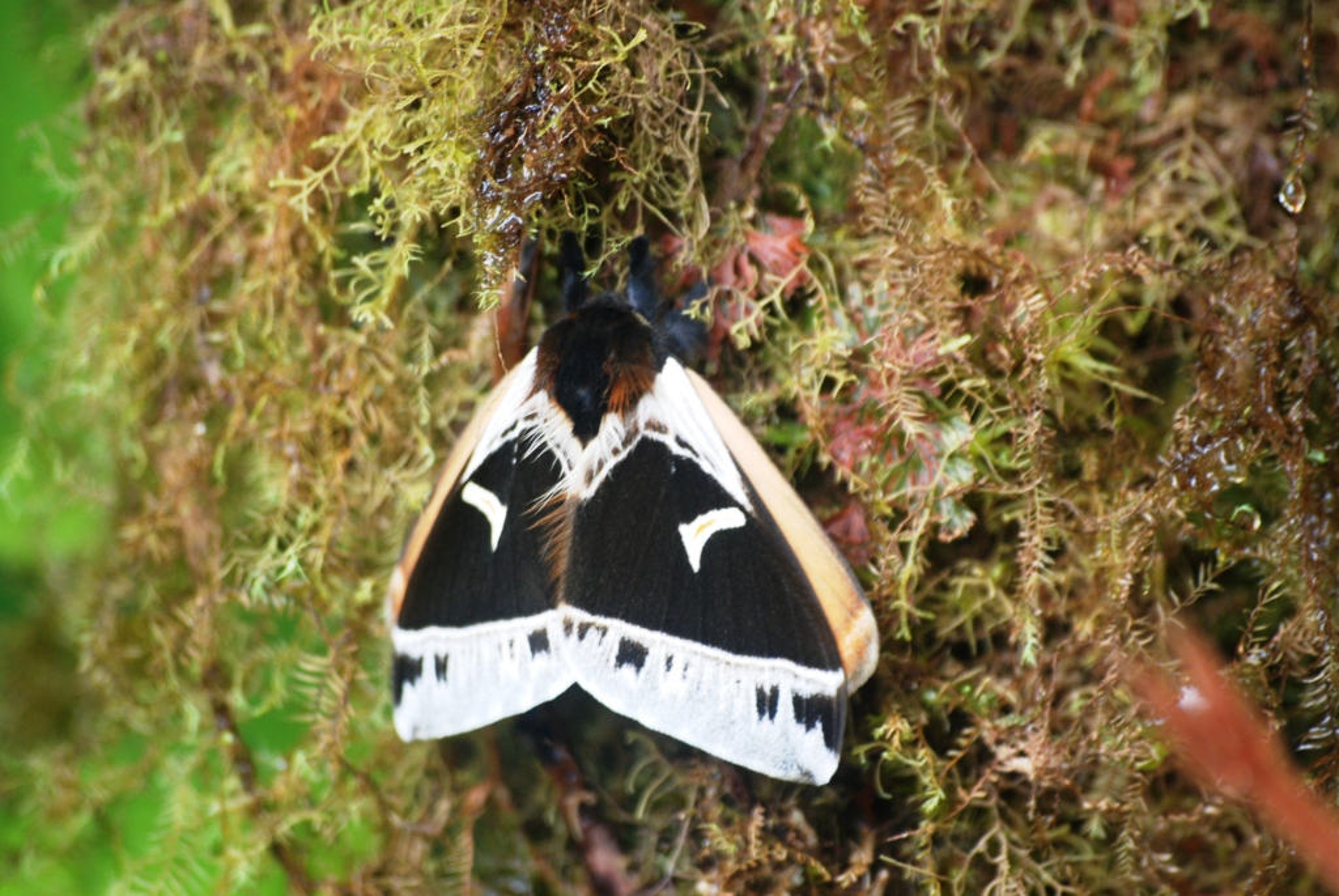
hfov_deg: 5.7
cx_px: 670
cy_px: 448
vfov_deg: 3.8
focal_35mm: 360
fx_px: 13403
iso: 400
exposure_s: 1/125
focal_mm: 240
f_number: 5.3
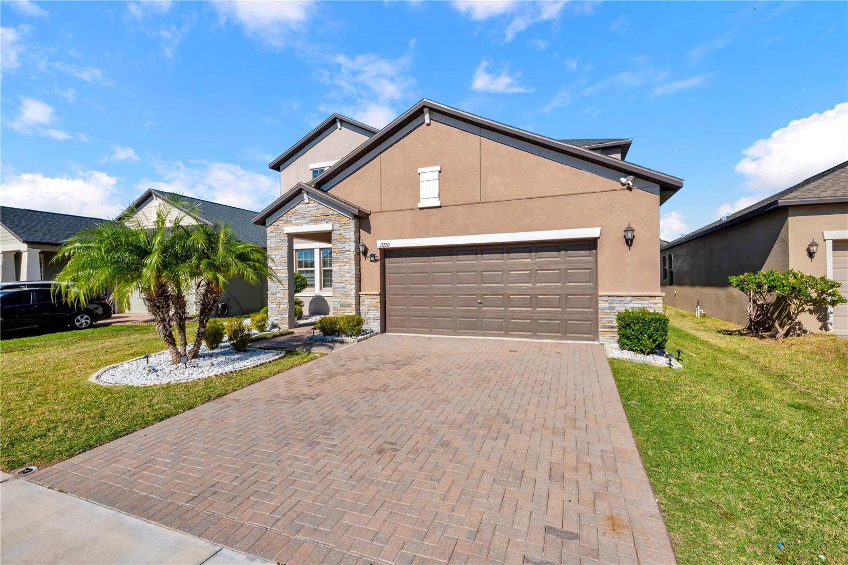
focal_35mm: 16
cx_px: 424
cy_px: 282
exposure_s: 1/200
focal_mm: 10.5
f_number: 14
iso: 100
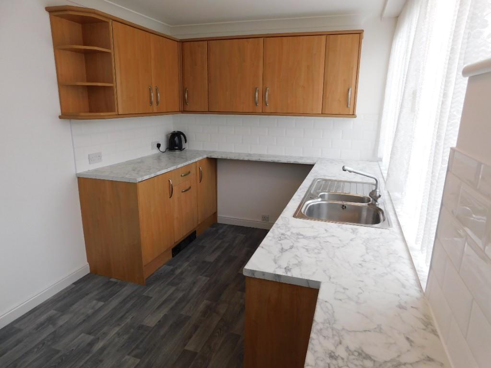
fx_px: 326
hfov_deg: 73.9
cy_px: 184
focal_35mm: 23
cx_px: 246
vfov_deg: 58.9
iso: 125
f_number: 3
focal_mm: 4
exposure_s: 1/80
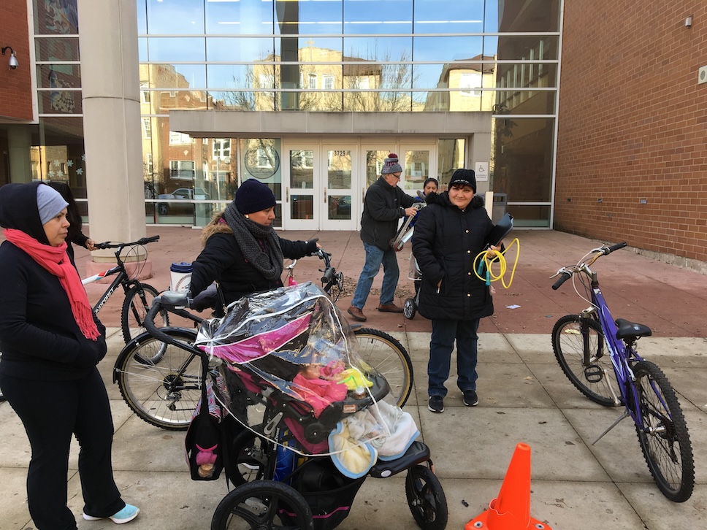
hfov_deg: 61.7
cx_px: 354
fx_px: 592
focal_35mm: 29
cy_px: 265
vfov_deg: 48.2
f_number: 2.2
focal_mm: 4.15
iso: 25
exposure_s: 1/197
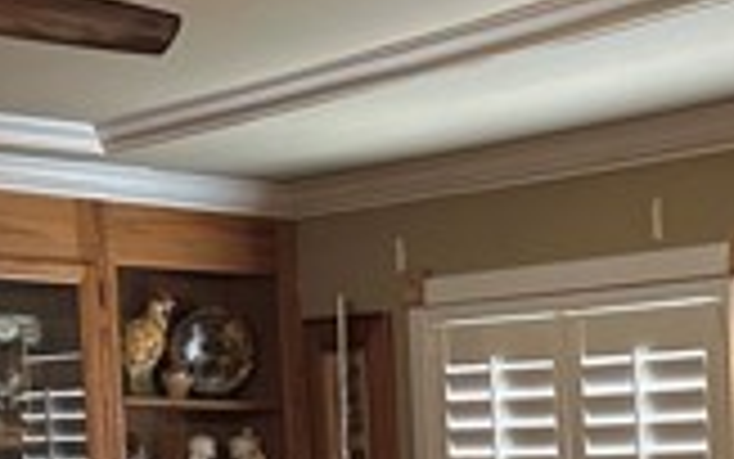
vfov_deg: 12.4
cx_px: 986
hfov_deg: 19.1
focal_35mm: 100
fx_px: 2001
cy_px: 702
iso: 400
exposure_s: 1/60
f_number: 1.78
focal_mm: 6.86
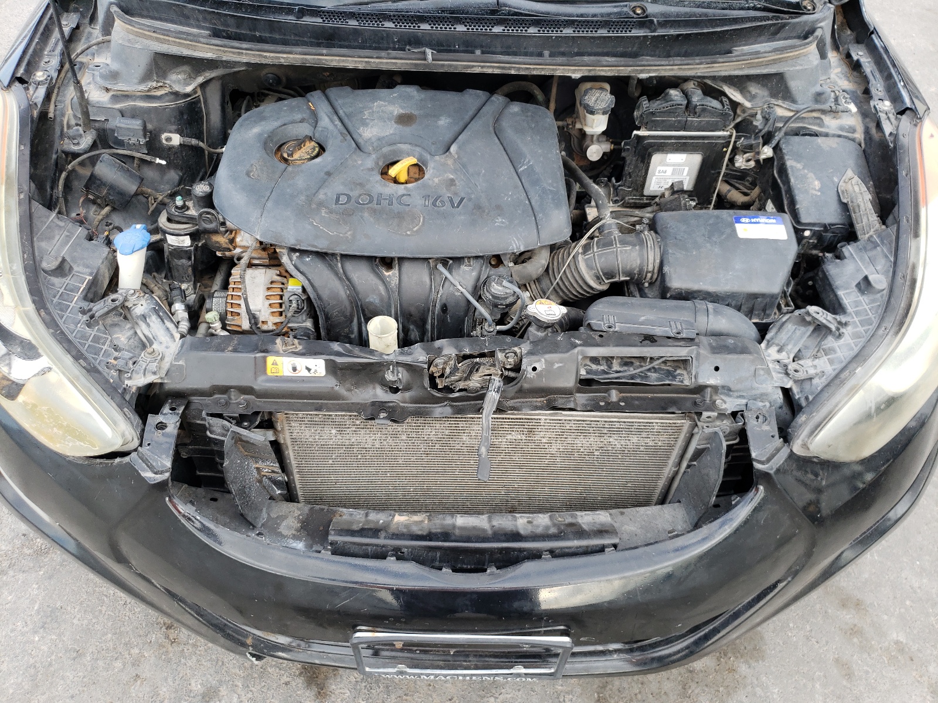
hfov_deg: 67.3
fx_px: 705
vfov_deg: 53.1
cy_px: 352
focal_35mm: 26
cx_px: 469
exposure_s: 1/222
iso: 50
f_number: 1.5
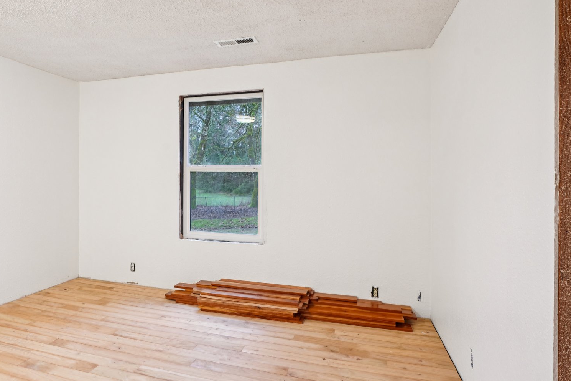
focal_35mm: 22
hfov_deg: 77.4
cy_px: 177
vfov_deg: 57.2
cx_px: 219
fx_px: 349
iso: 400
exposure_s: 1/10
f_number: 8
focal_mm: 16
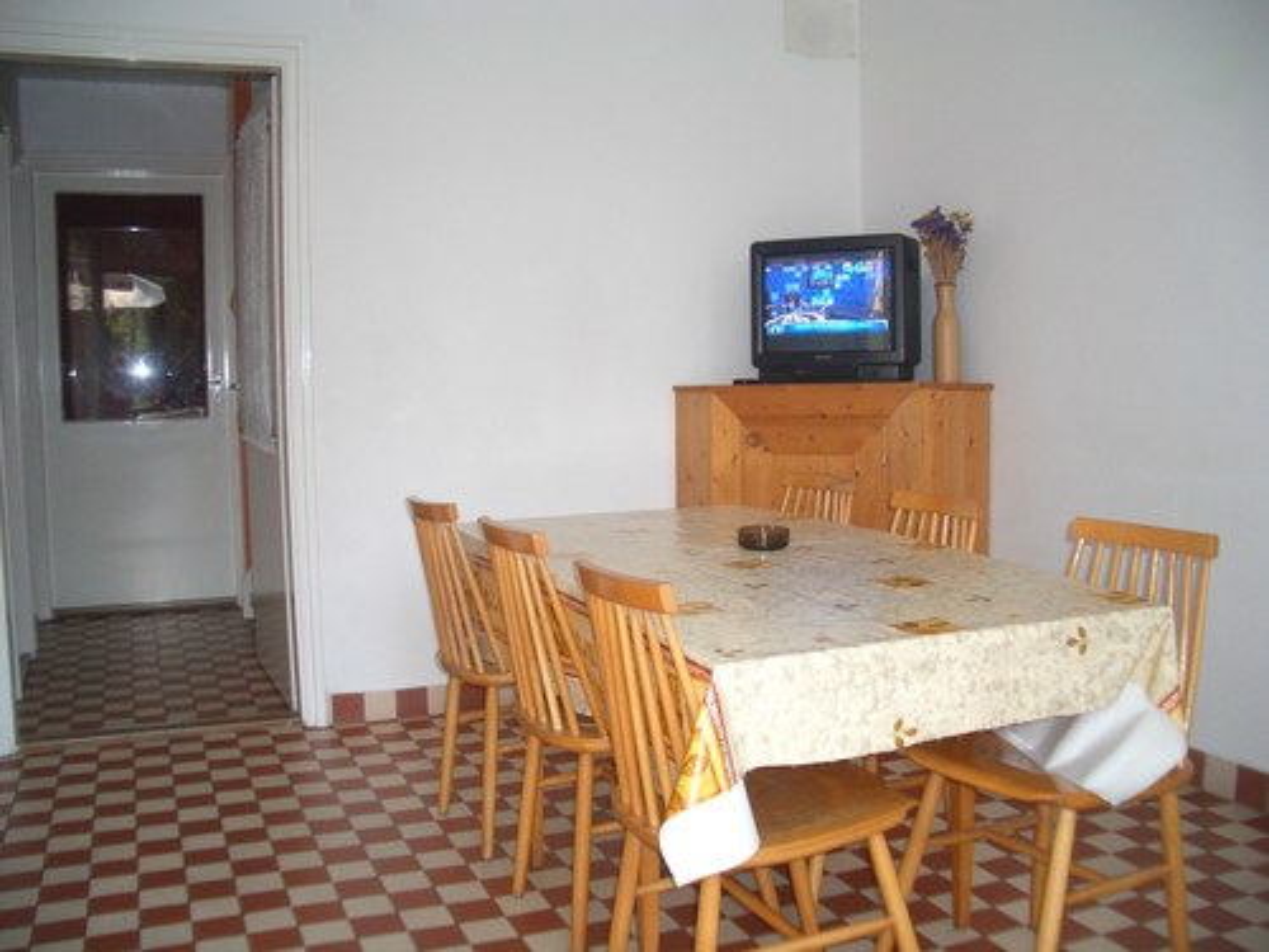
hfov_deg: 52.6
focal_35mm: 35
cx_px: 634
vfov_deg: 40.7
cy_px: 476
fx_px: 1283
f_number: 2.6
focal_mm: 5.8
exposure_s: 1/100
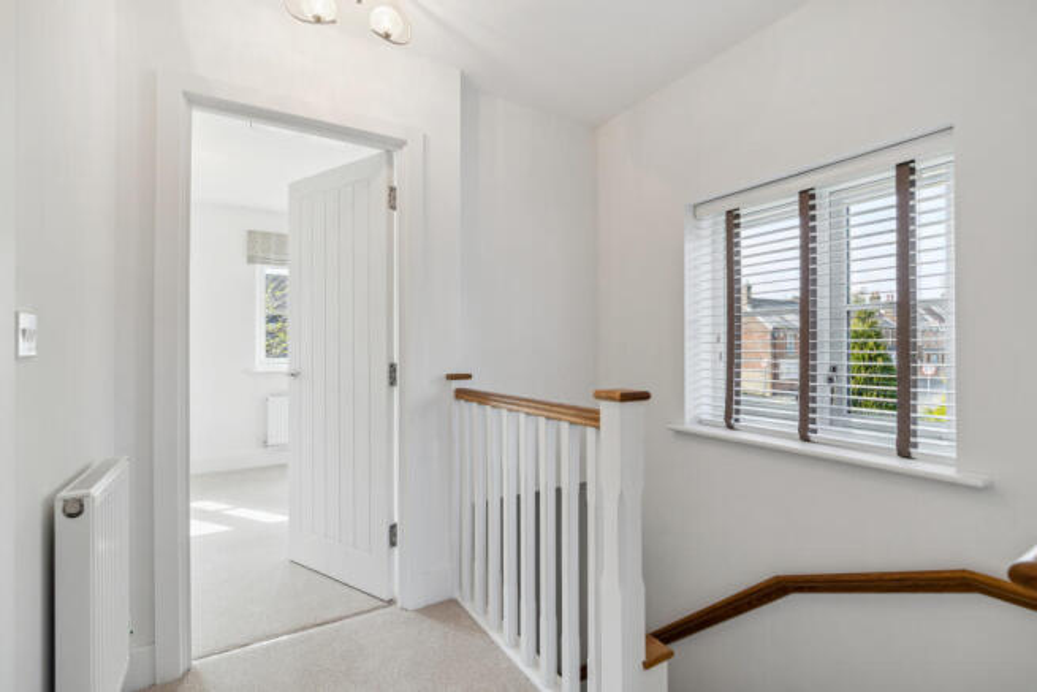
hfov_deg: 96.7
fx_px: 461
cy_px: 346
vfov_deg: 73.8
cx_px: 518
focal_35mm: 16
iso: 640
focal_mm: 16
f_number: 5.6
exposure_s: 1/80
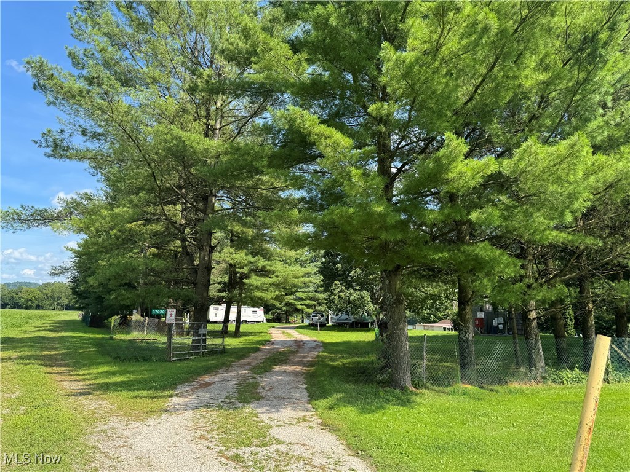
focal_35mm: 24
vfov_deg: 56.8
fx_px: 437
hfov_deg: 71.6
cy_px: 236
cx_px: 315
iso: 80
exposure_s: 1/1456
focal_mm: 6.76
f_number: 1.78
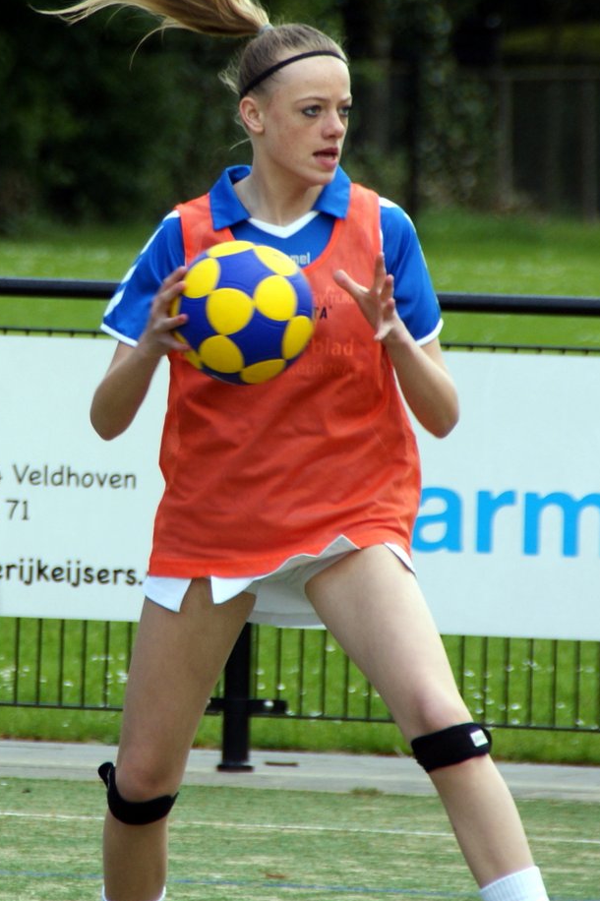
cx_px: 315
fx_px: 9832
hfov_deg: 3.5
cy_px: 373
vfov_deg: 5.2
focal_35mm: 393
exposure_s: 1/320
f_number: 6.3
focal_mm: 200
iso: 100
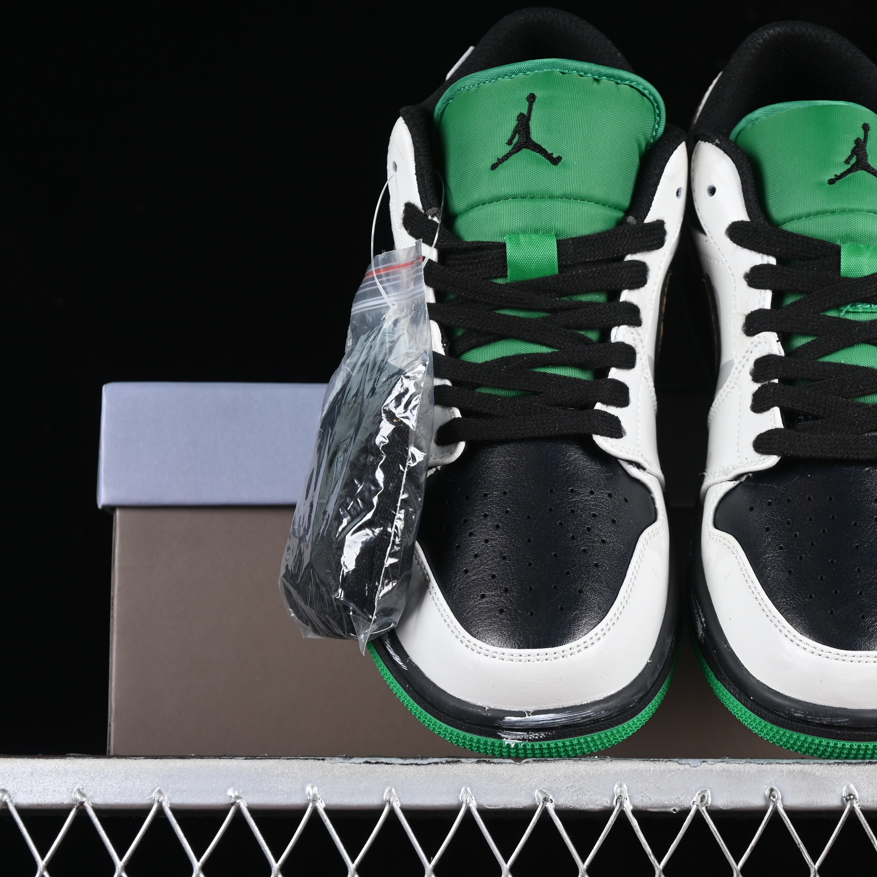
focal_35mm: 102
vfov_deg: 17.1
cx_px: 679
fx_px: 2924
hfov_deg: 16.9
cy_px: 466
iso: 160
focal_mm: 50
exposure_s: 1/60
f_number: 6.3
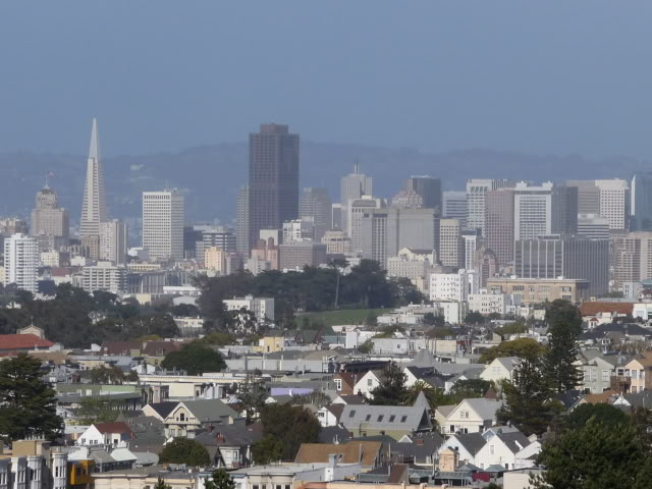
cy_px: 244
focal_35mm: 237
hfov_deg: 8.4
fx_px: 4464
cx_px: 326
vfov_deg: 6.3
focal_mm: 24.1
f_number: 11
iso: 100
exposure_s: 1/250
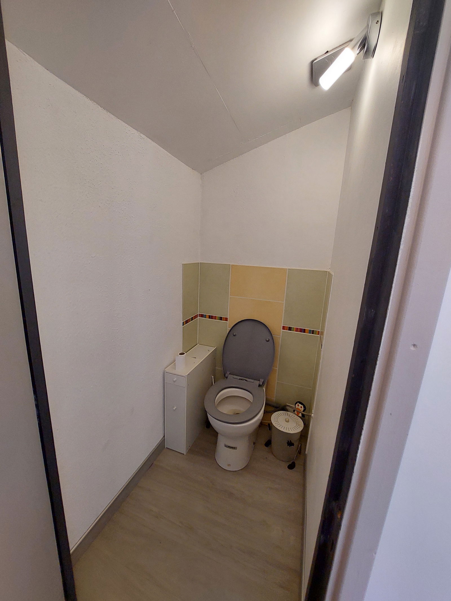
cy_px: 300
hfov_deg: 89.9
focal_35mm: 13
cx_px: 226
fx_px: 226
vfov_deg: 106.2
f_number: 2.2
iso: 160
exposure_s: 1/50
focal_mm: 1.74
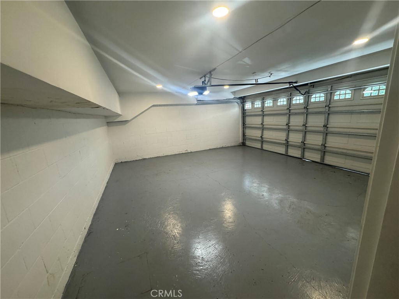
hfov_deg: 102.1
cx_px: 200
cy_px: 150
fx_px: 161
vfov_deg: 85.7
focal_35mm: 14
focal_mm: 2.22
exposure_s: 1/120
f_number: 2.2
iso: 320
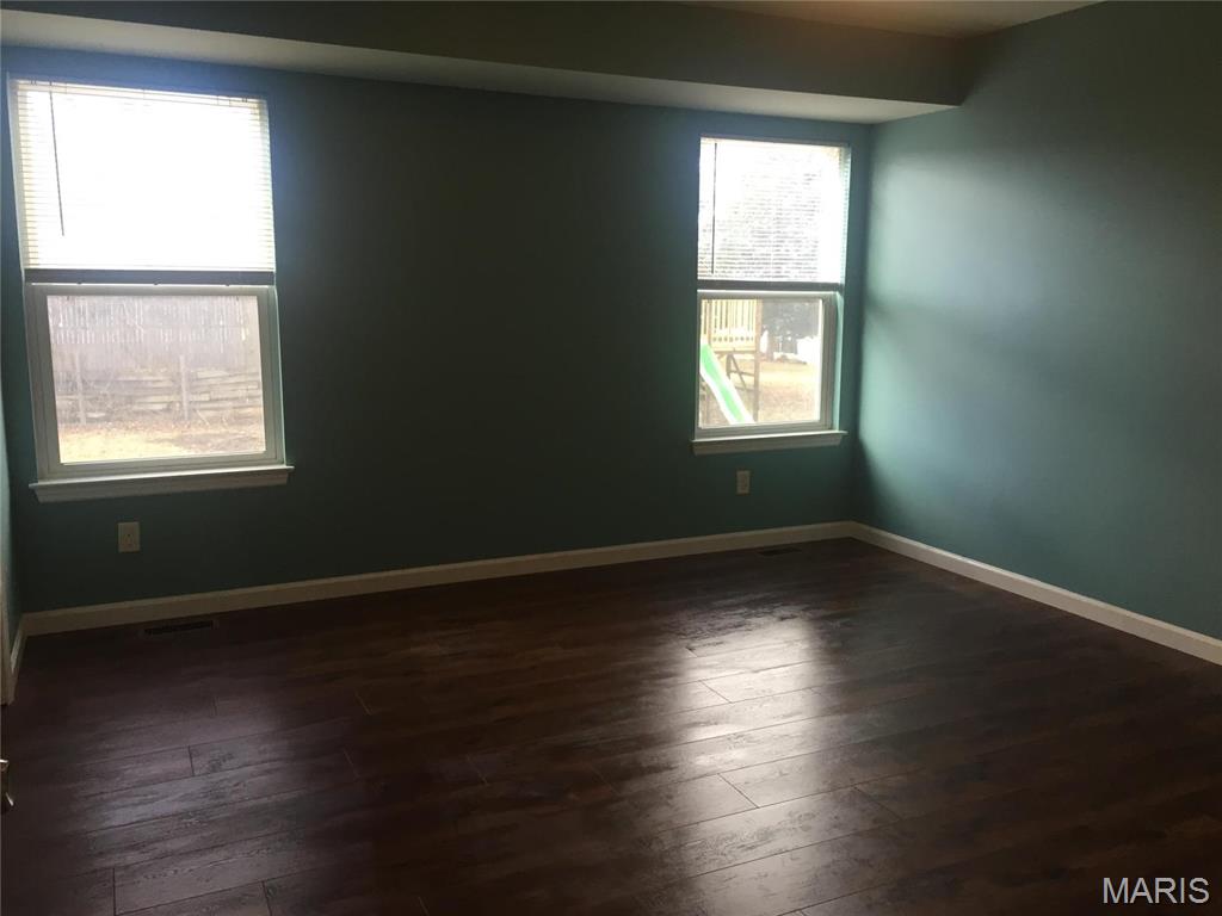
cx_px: 611
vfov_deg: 48.2
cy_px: 458
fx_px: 1024
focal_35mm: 29
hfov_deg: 61.7
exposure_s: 1/30
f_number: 2.2
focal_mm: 4.15
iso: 32
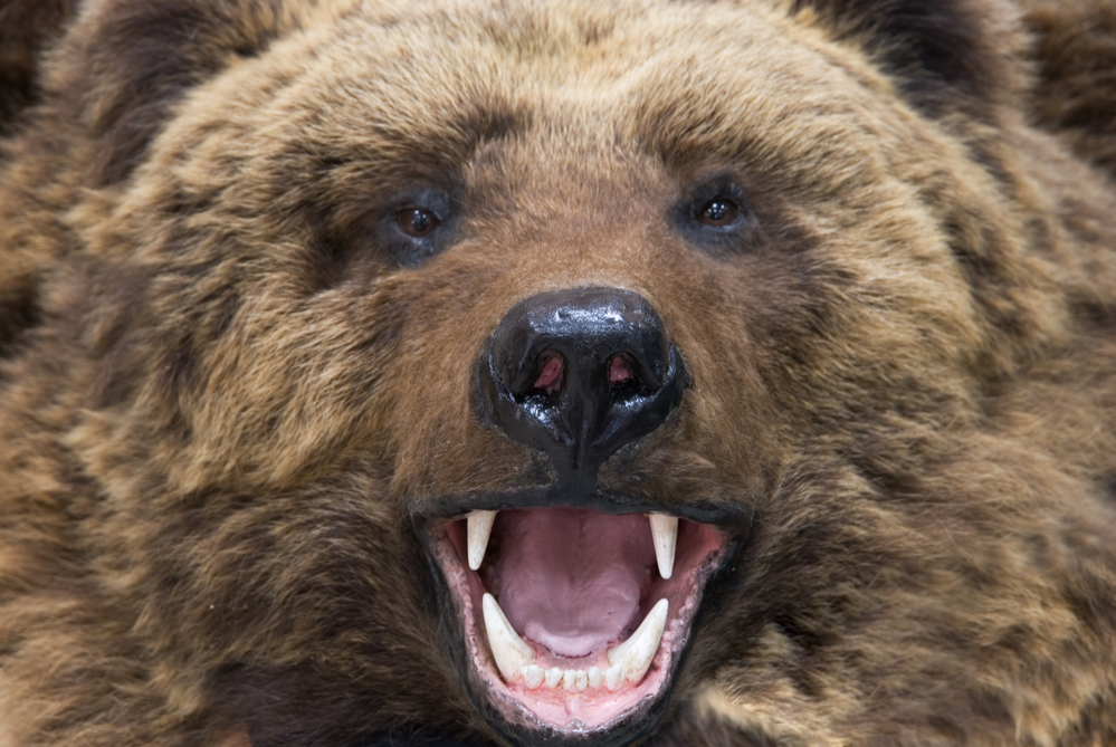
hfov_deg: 19.4
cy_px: 374
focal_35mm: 105
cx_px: 558
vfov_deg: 13.1
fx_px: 3259
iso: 100
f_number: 8
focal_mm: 70
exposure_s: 1/1.67
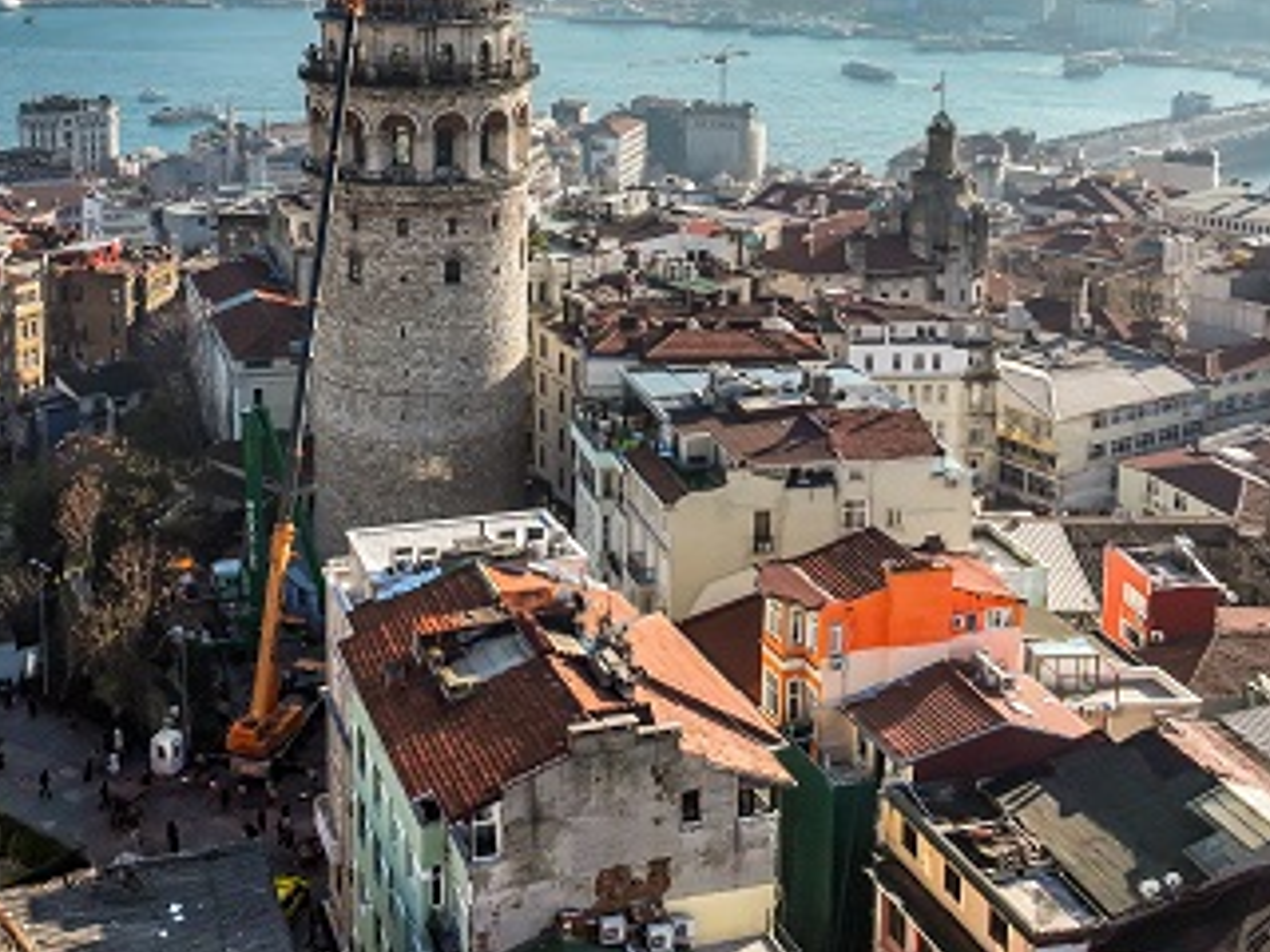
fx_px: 1651
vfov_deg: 30.8
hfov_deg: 41.4
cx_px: 405
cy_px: 109
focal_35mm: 45
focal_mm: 12.29
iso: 200
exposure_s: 1/1250
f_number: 5
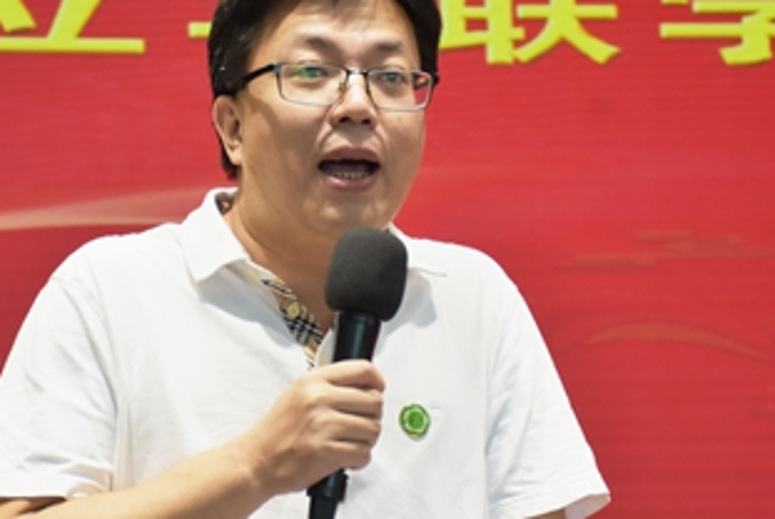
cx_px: 354
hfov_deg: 12.9
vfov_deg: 8.7
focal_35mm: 159
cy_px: 263
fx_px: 3426
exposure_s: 1/125
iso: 1000
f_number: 5.6
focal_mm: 60
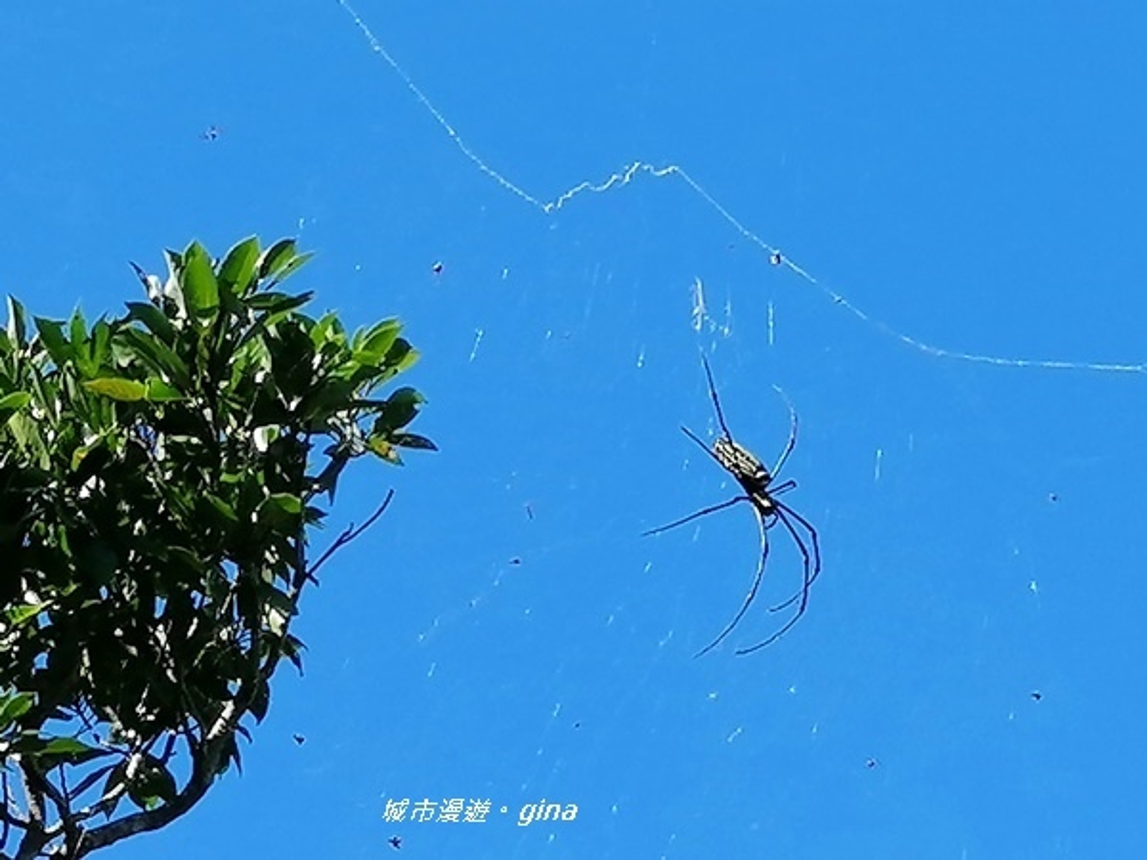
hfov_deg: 12.7
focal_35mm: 156
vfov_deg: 9.5
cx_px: 574
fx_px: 5169
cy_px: 430
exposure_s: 1/612
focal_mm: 3.81
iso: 50
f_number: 2.2
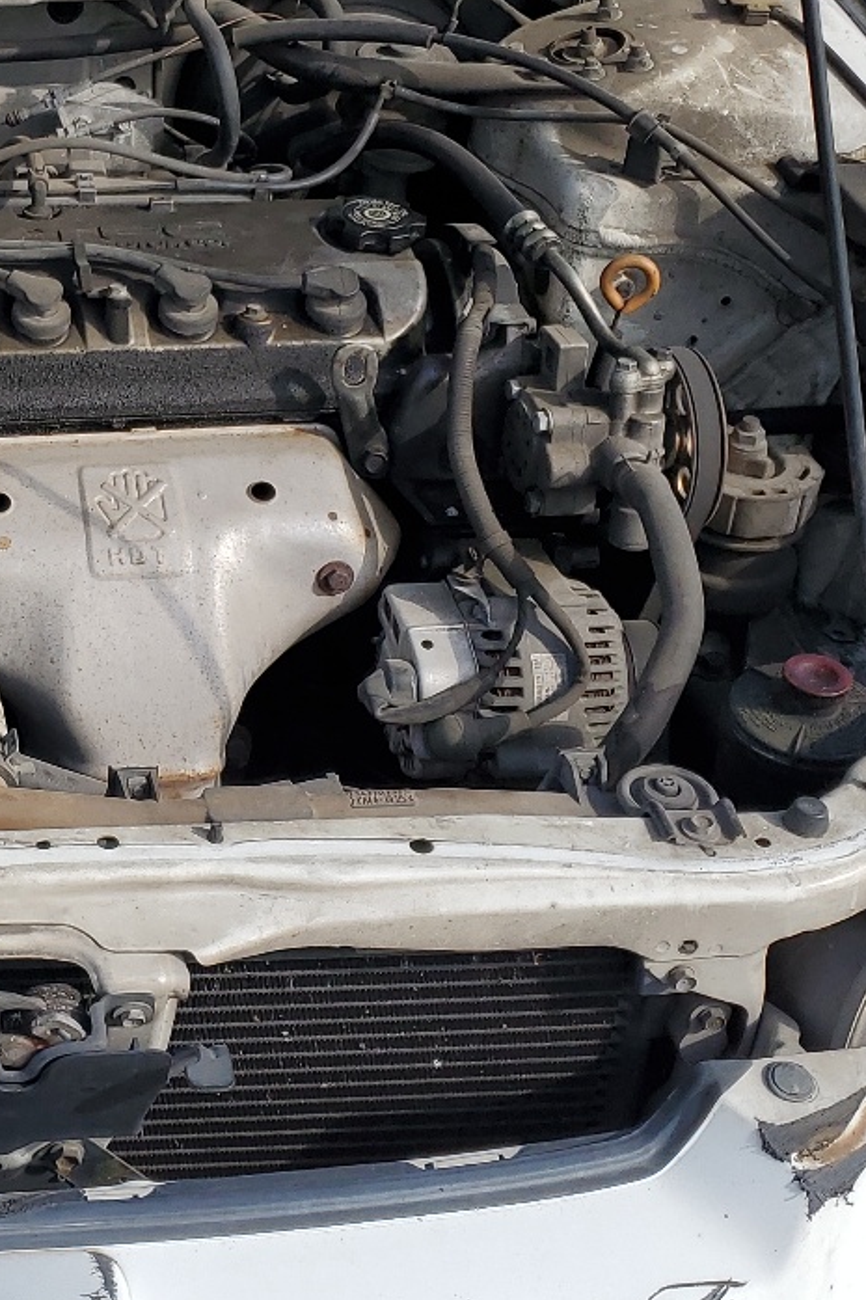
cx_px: -54
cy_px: 443
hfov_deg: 21.0
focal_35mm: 62
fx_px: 2238
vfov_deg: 32.1
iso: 50
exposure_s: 1/2500
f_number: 1.5
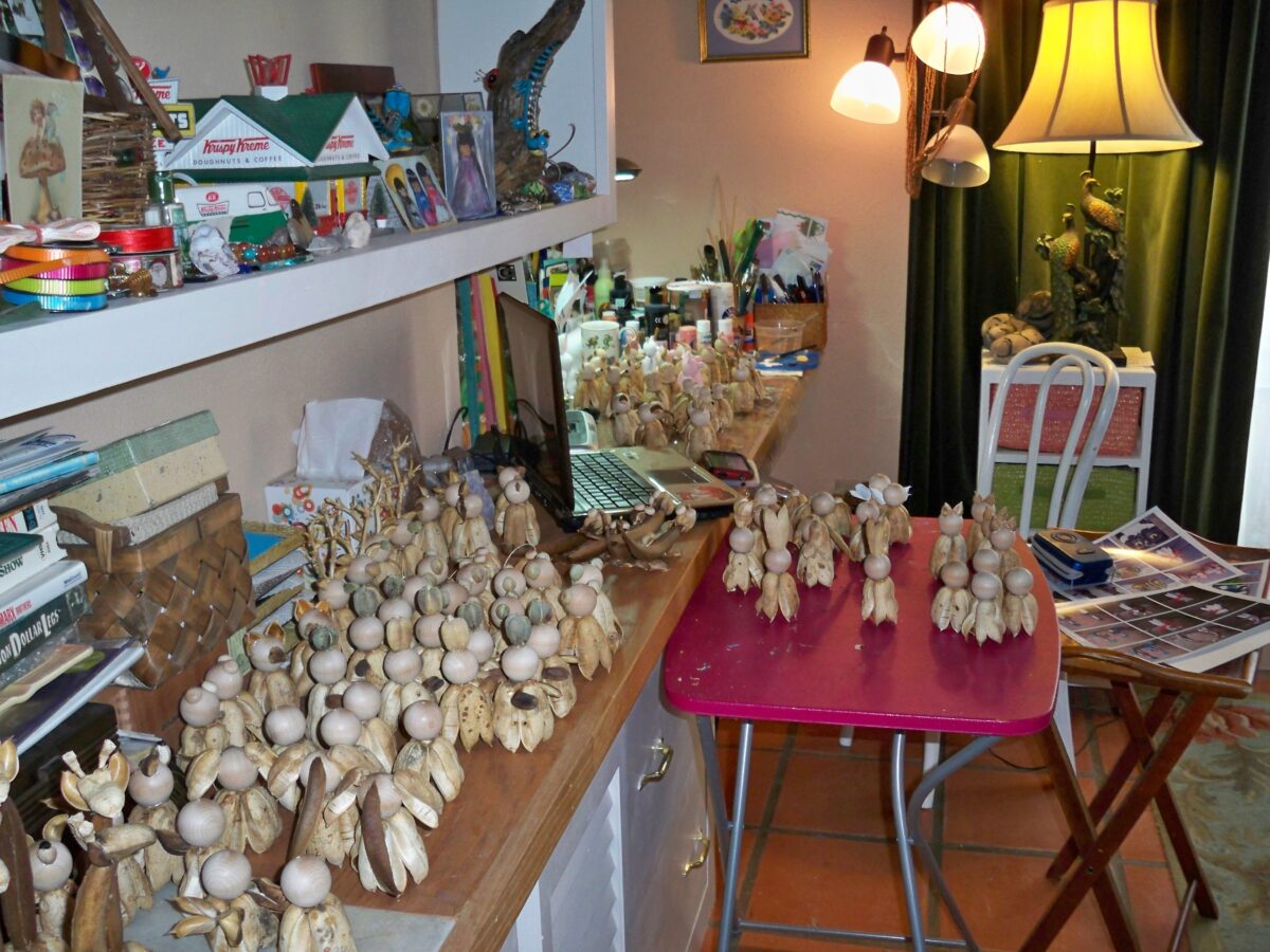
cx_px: 635
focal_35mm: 35
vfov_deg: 40.7
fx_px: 1284
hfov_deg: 52.6
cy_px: 476
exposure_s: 1/60
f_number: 3.1
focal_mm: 6.3
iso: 200
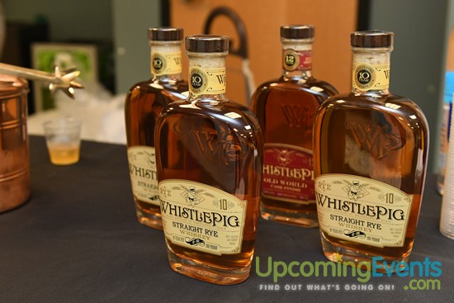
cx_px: 227
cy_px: 152
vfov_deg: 25.8
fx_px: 662
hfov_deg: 37.8
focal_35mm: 52
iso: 1250
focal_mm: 35
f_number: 3.5
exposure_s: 1/125
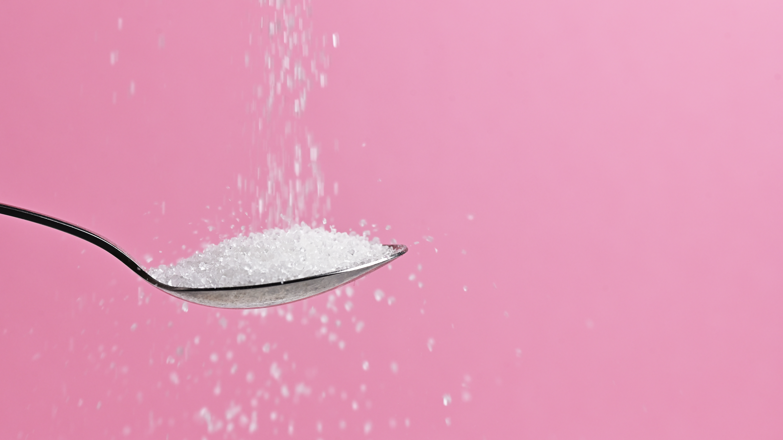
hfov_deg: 19.5
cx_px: 392
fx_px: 2284
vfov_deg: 11.0
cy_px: 190
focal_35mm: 110
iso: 400
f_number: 10
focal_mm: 105
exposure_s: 1/640
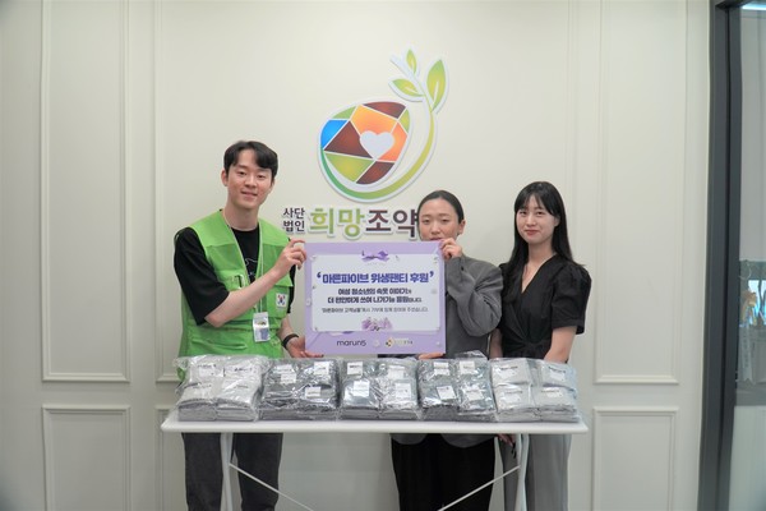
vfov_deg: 35.5
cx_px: 383
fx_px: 798
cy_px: 256
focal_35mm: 38
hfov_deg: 51.3
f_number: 4
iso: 400
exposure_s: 1/160
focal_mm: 25
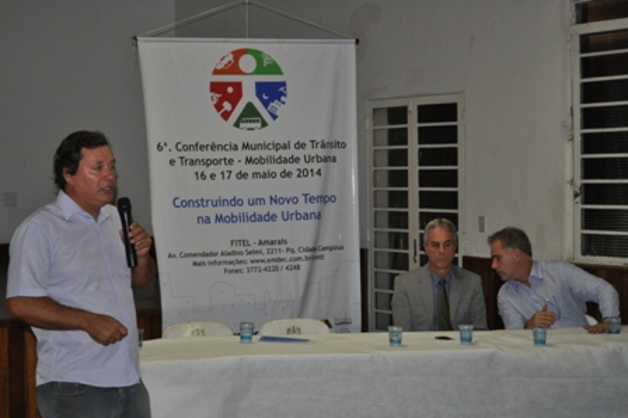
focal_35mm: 75
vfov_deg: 18.2
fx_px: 1307
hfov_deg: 27.0
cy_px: 209
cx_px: 314
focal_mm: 50
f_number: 5.6
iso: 800
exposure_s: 1/60
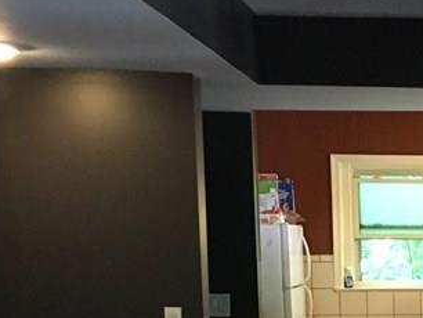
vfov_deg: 14.8
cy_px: 368
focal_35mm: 97
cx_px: 612
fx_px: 1186
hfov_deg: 18.2
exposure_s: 1/4
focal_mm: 4.15
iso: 64
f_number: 2.2
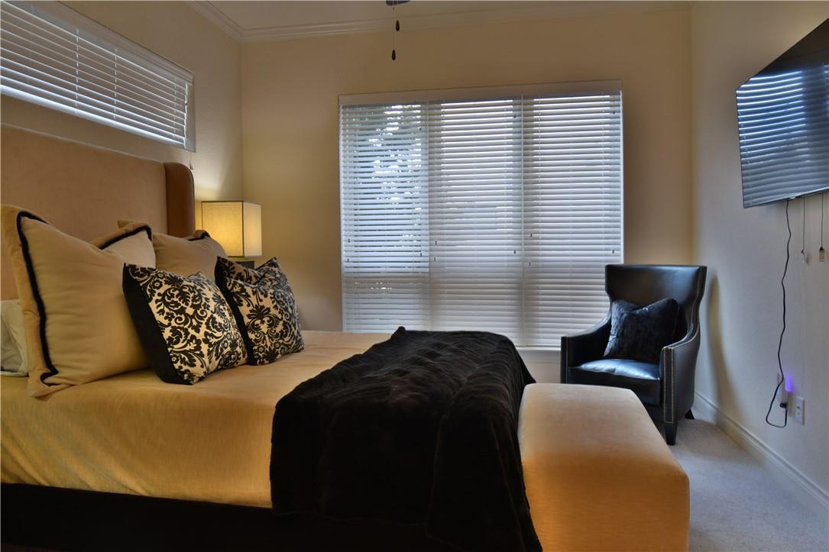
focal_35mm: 24
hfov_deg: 73.8
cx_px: 414
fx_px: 553
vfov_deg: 53.1
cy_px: 276
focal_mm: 16
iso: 250
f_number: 5.3
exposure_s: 1/25
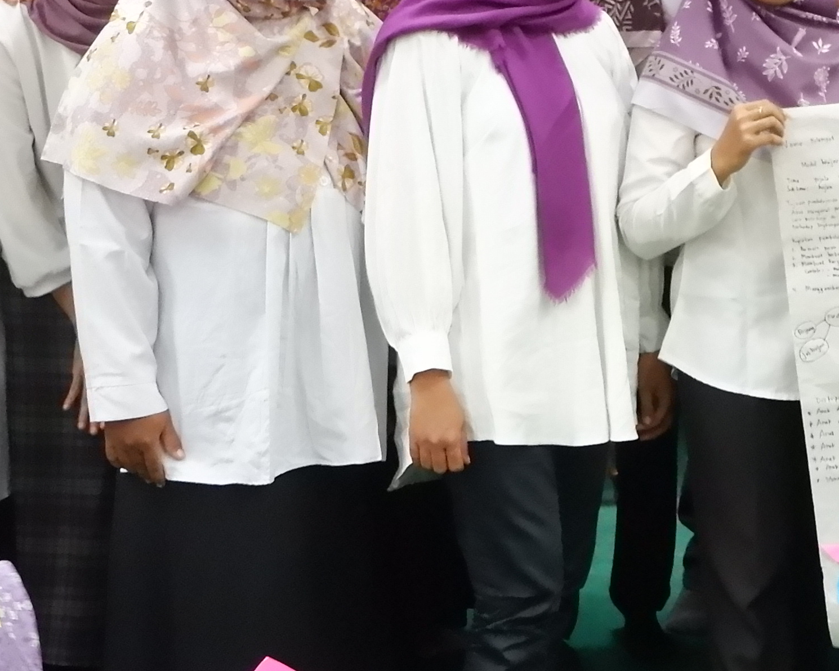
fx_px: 2756
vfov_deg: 13.8
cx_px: 823
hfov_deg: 17.0
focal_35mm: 111
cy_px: 121
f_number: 4.2
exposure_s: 1/20
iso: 3200
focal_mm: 24.3
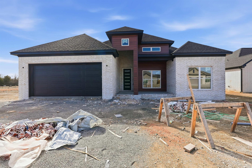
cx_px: 126
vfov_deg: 73.8
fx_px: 112
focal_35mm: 16
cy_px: 84
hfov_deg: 96.7
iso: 1250
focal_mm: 16
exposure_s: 1/1000
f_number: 10
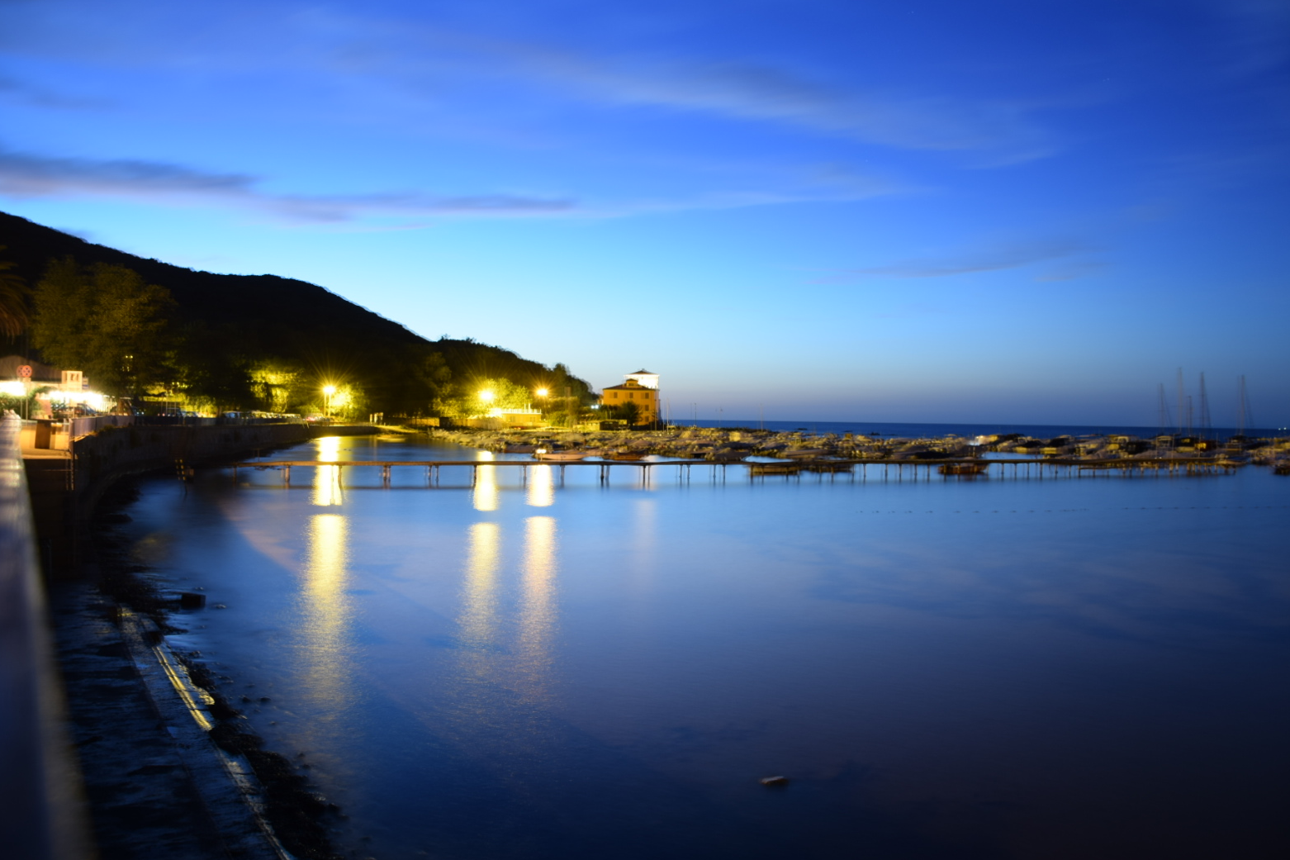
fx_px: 1003
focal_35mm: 28
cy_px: 417
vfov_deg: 46.4
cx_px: 648
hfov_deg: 65.5
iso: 100
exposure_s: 30
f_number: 5.6
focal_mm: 18
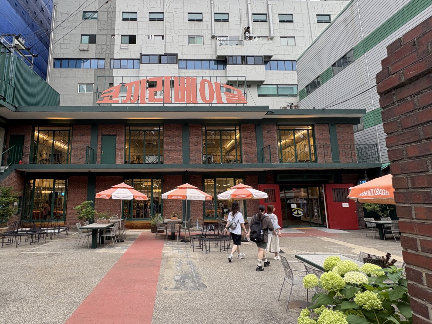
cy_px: 162
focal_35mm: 14
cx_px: 216
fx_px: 175
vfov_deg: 85.7
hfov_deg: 102.1
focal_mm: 2.22
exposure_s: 1/115
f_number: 2.2
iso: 40
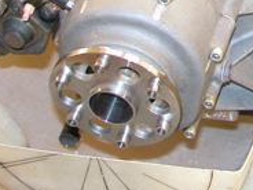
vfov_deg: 11.6
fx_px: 892
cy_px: -101
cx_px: 300
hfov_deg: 15.6
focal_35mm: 122
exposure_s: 1/11.4
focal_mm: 8.9
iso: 200
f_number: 2.8
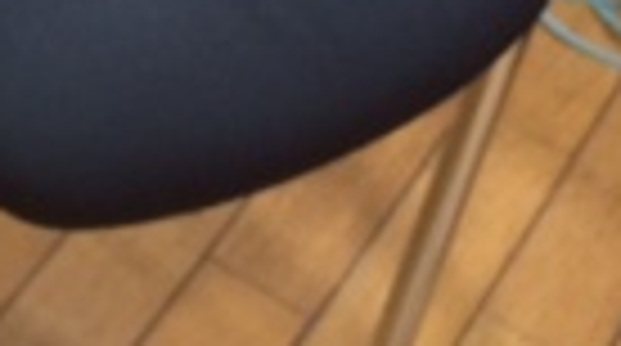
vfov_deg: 7.2
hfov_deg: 12.1
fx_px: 2416
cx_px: -814
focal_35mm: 147
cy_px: -710
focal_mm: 4.15
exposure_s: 1/33
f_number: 2.2
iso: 160
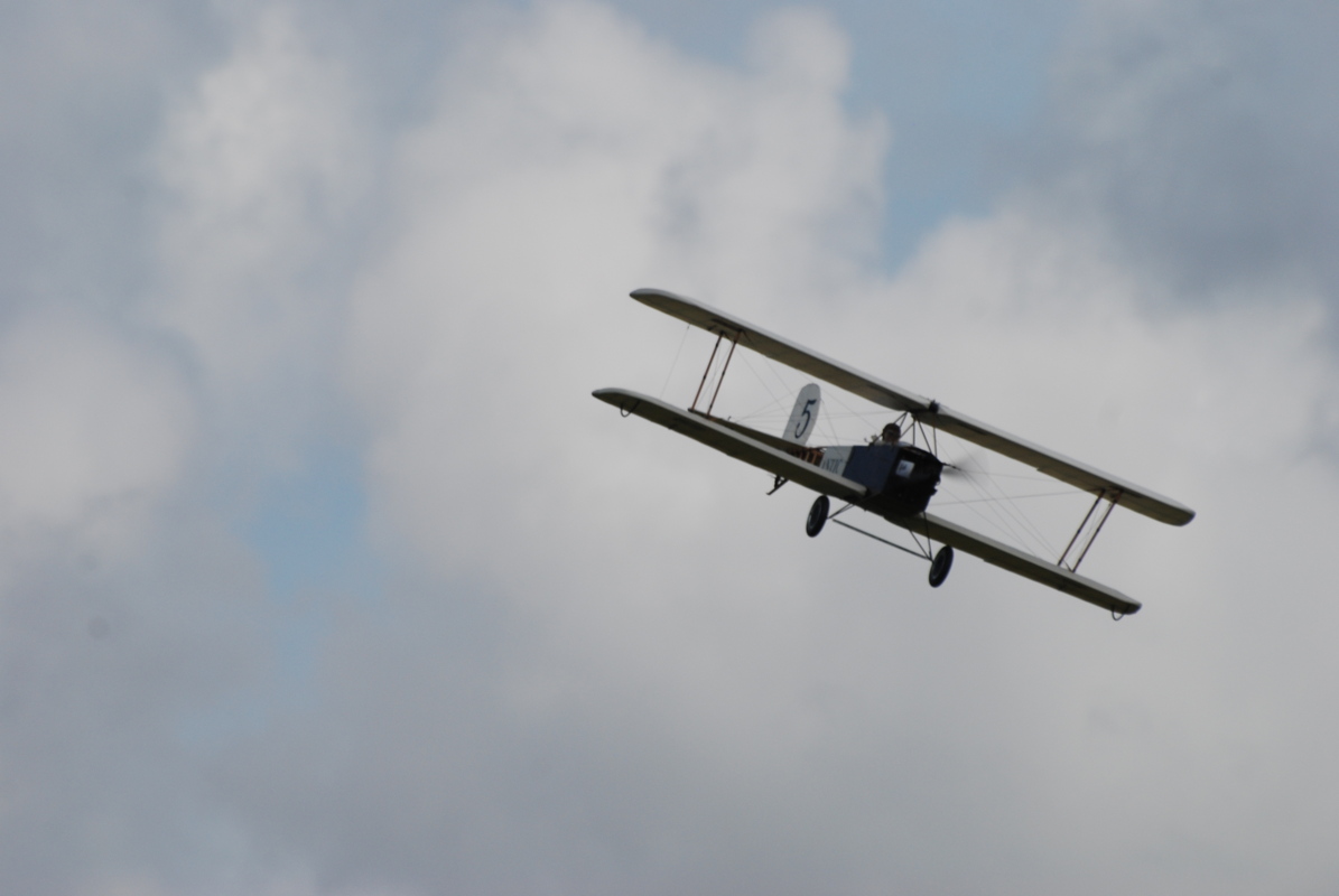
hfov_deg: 4.6
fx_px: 16758
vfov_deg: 3.1
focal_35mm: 450
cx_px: 670
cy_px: 448
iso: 200
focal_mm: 300
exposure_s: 1/1500
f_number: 5.6
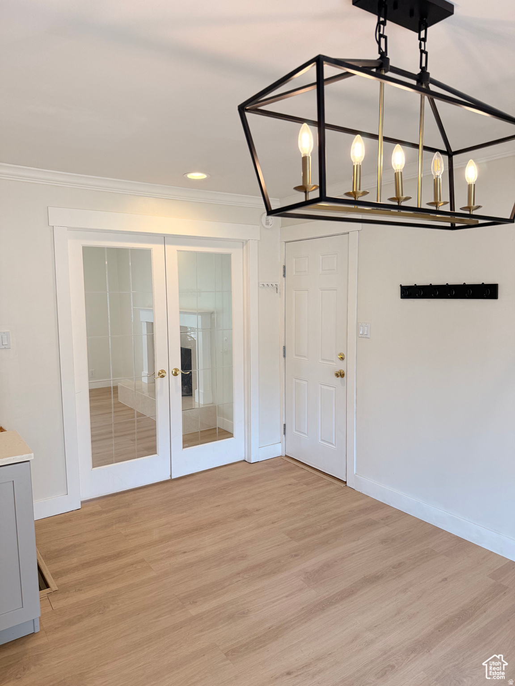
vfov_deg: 71.6
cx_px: 258
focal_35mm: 24
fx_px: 476
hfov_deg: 56.8
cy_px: 343
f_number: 1.78
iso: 100
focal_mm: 6.76
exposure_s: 1/229
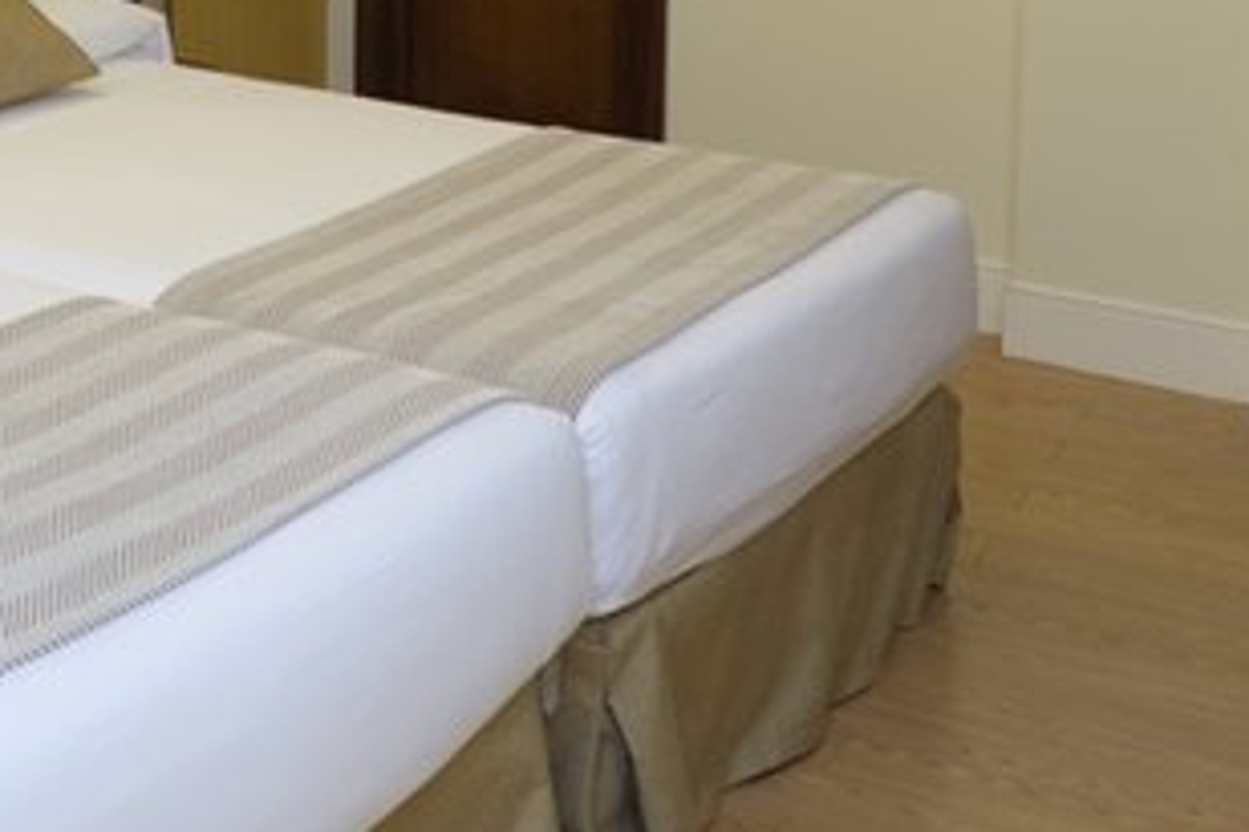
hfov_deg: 28.7
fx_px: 2299
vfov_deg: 19.0
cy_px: -244
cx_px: 28
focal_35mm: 66
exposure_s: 1/8
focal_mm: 17
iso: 250
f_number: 4.5
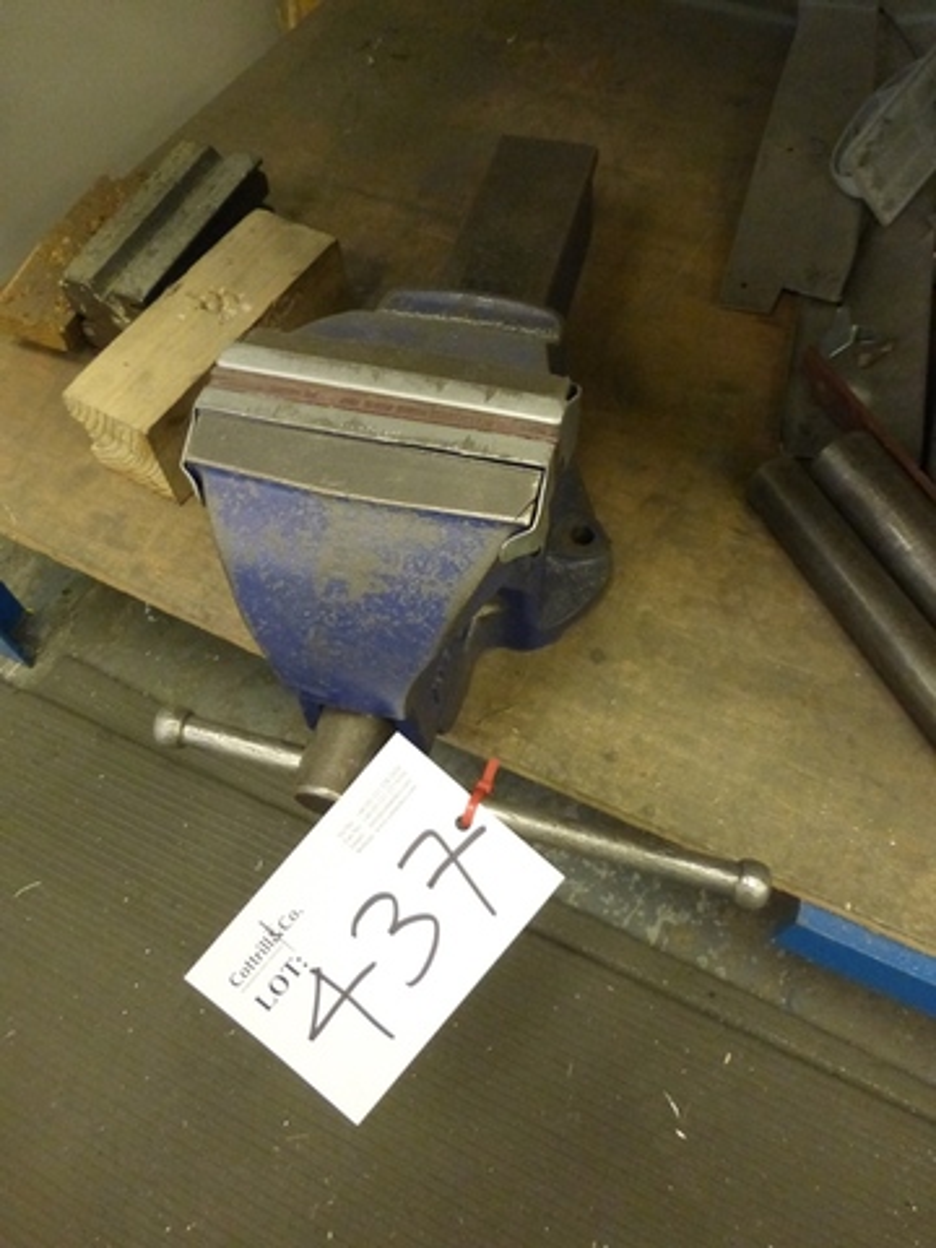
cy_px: 624
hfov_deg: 54.9
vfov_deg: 69.4
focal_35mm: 25
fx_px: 901
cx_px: 468
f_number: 3.3
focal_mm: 4.3
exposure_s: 1/20
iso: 800
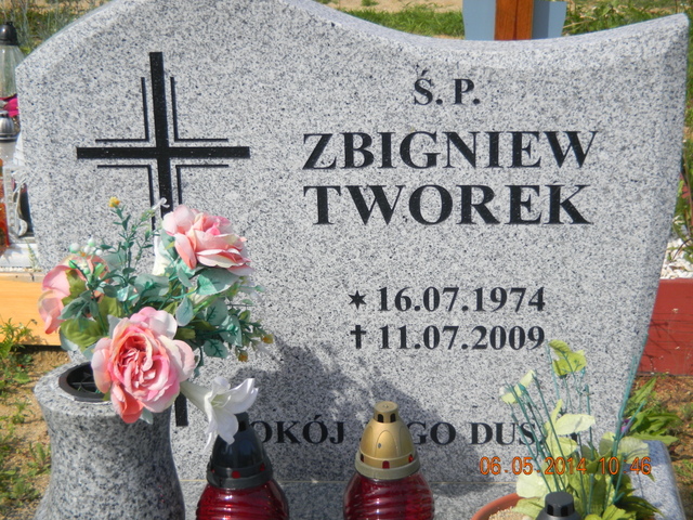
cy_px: 260
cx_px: 346
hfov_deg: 23.6
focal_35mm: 83
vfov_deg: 17.8
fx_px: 1662
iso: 80
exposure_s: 1/102
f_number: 9.6
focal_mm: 14.9
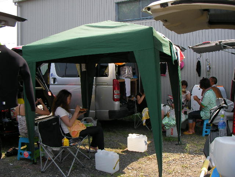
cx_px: 118
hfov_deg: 49.0
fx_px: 258
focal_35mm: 38
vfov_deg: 37.7
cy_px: 88
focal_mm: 6.3
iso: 50
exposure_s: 1/402
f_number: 3.5
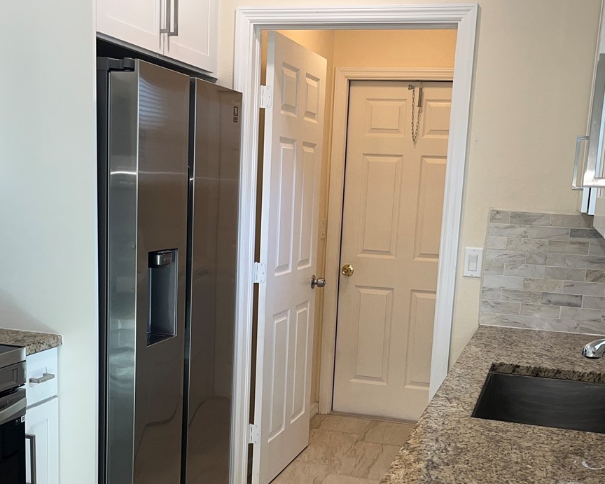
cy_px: 341
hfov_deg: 39.5
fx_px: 841
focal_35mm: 47
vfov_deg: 31.7
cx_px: 294
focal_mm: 5.1
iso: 50
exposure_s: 1/120
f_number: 1.6
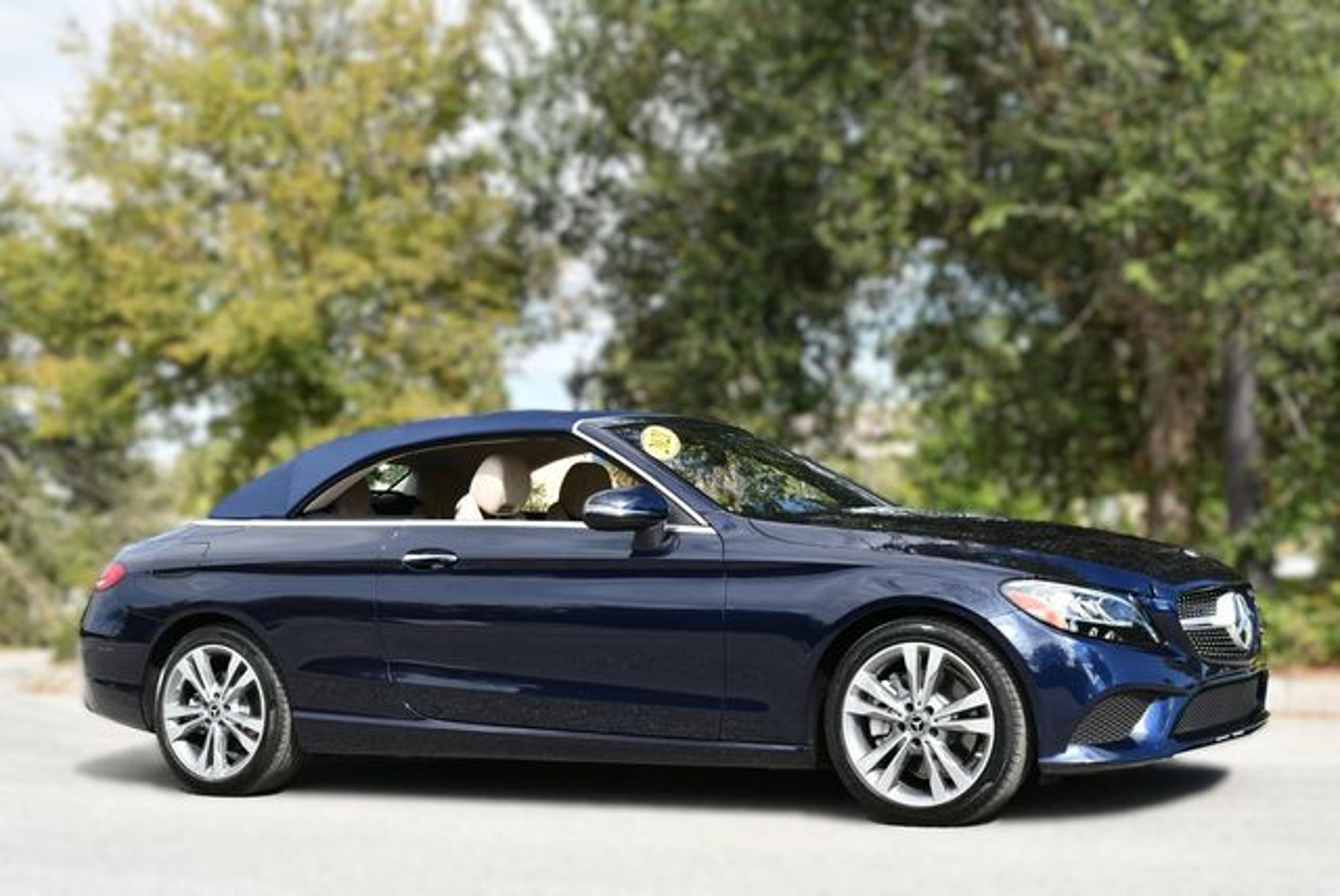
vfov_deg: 24.2
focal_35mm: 56
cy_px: 448
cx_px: 670
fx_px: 2086
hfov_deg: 35.6
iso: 160
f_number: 8
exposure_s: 1/250
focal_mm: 28
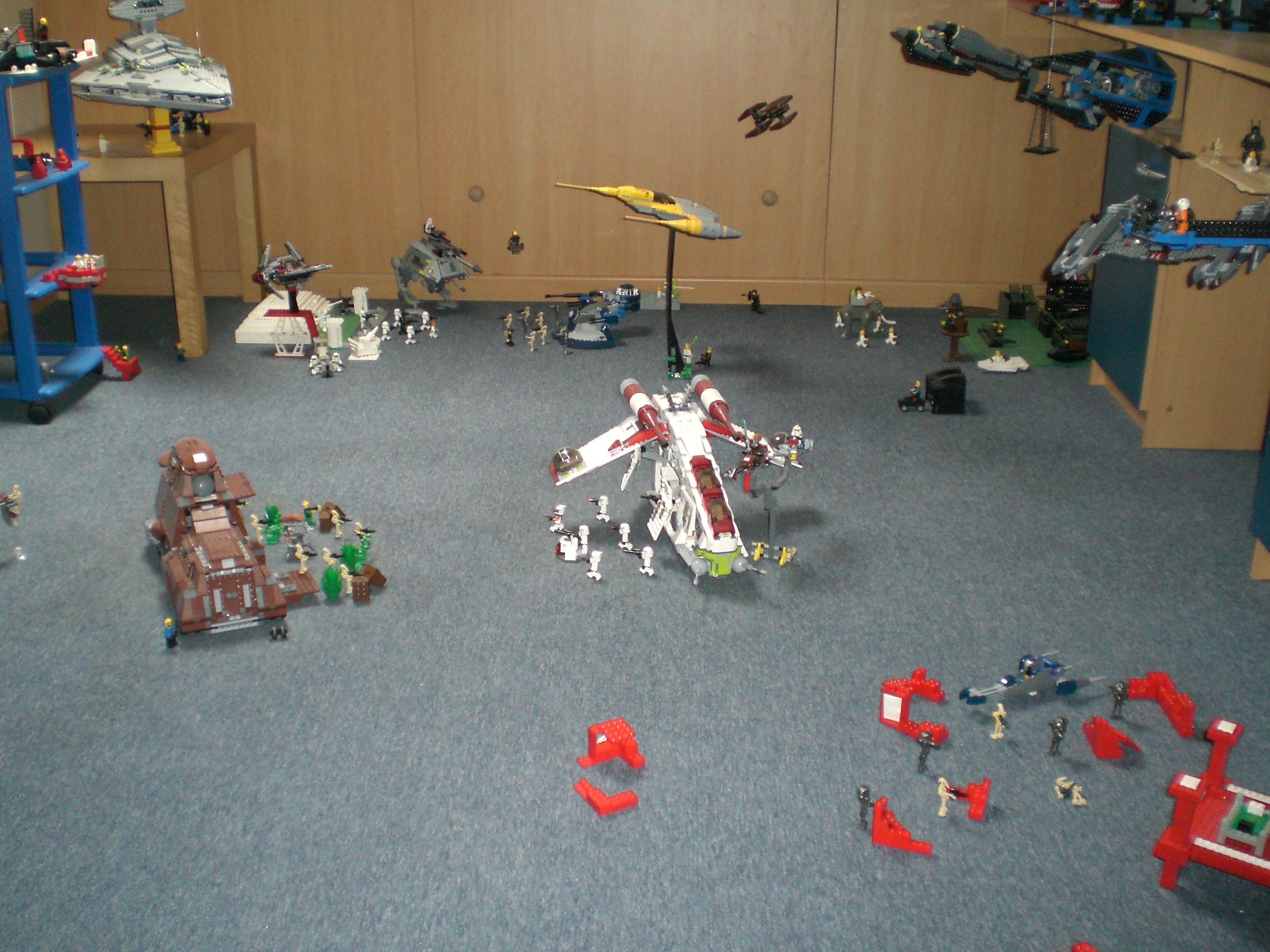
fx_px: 1394
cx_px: 635
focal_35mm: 38
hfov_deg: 49.0
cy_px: 476
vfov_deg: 37.7
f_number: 3.1
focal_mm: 6.3
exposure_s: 1/60
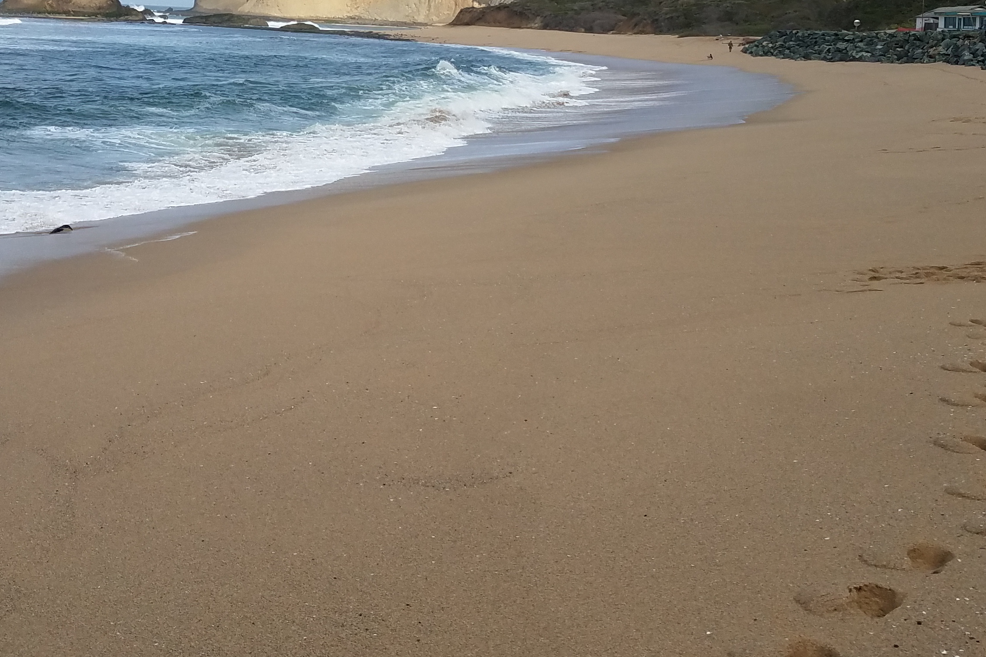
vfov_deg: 26.0
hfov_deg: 40.1
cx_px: 369
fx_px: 1342
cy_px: -8
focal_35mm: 49
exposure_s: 1/2288
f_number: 1.7
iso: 40
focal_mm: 4.2
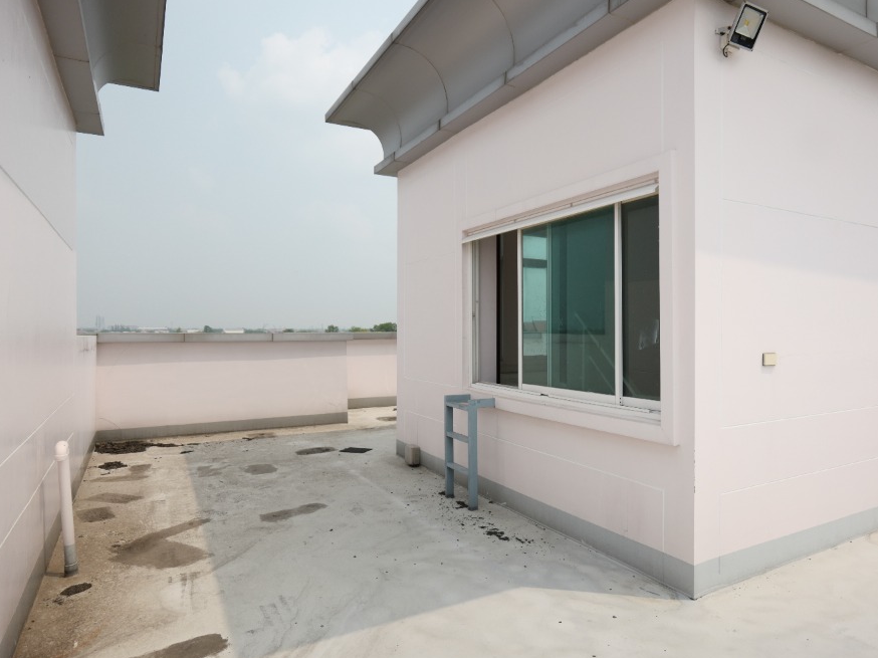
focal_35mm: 22
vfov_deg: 61.1
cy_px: 331
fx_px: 558
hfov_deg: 76.1
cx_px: 495
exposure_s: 1/8000
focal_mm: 20
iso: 400
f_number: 3.5
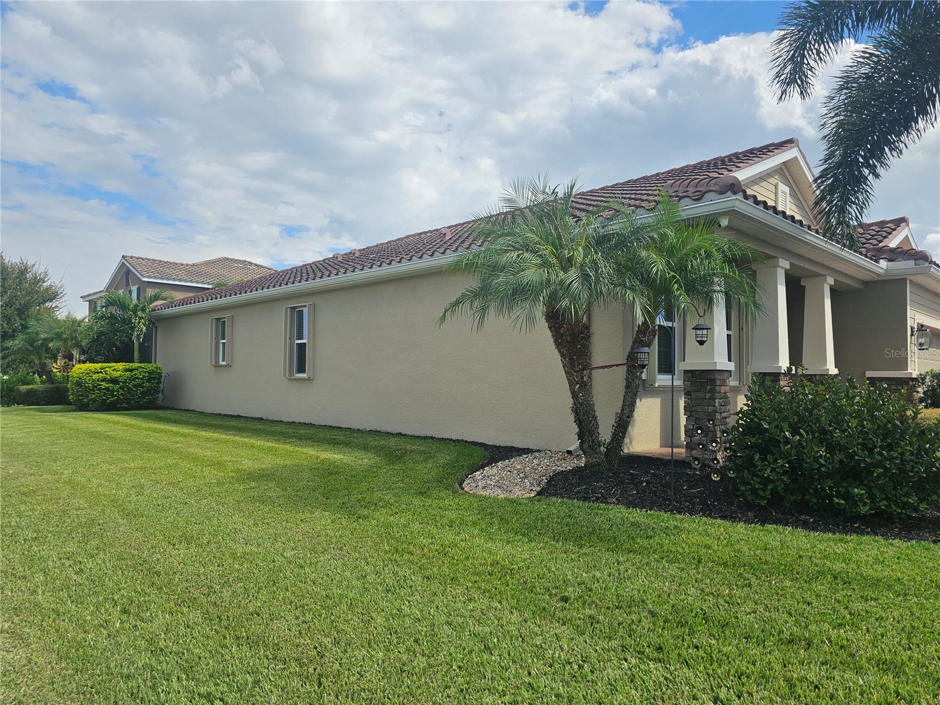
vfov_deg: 58.9
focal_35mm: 23
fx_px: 625
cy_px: 352
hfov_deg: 73.9
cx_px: 470
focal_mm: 6.3
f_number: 1.7
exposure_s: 1/955
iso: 10
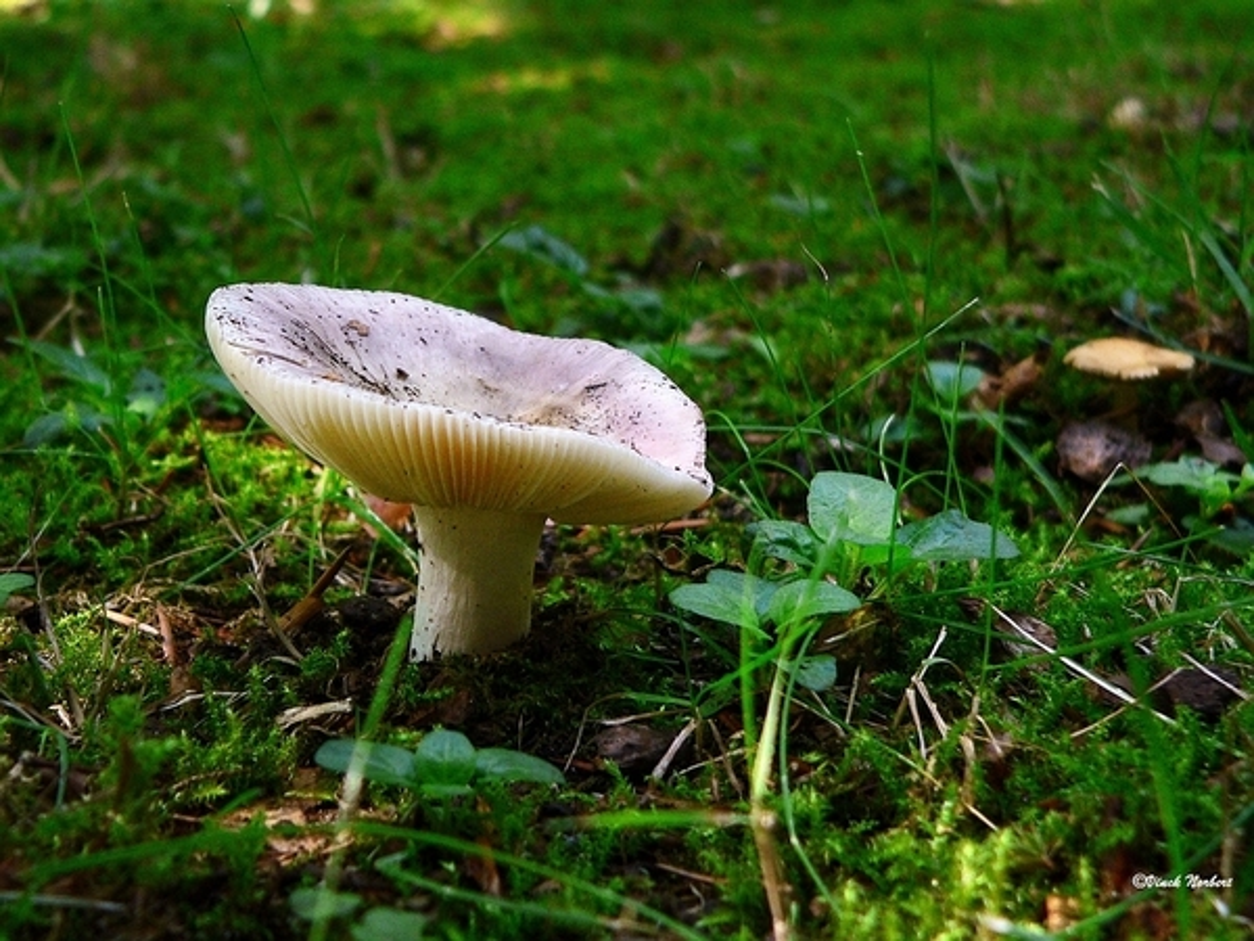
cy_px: 470
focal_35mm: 52
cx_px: 627
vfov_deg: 28.0
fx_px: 1884
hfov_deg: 36.8
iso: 100
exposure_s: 1/125
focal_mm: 8.7
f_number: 2.8
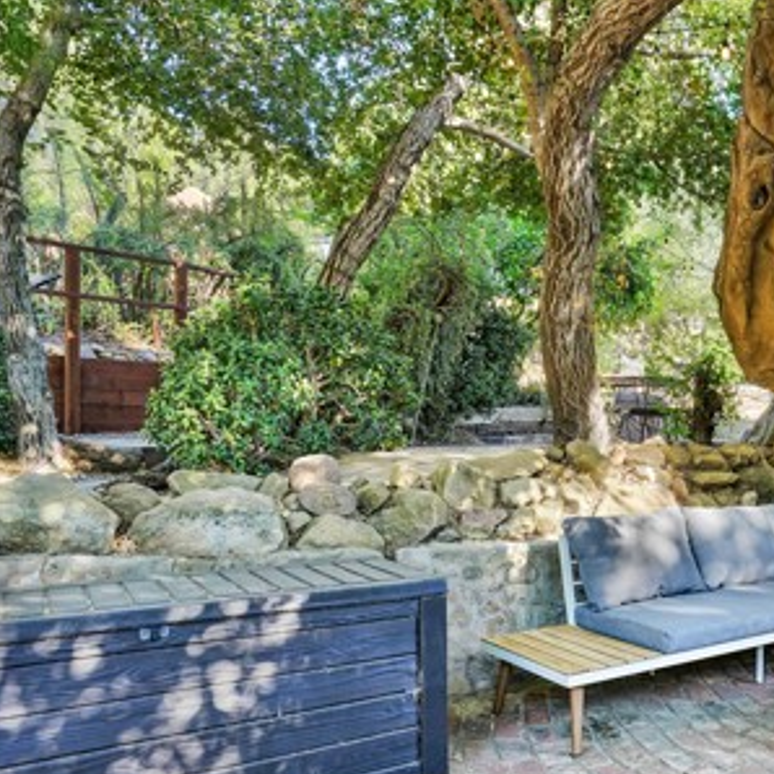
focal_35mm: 31
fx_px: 784
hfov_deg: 45.6
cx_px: 745
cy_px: 447
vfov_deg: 52.3
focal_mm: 17
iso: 100
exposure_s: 1/8
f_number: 8
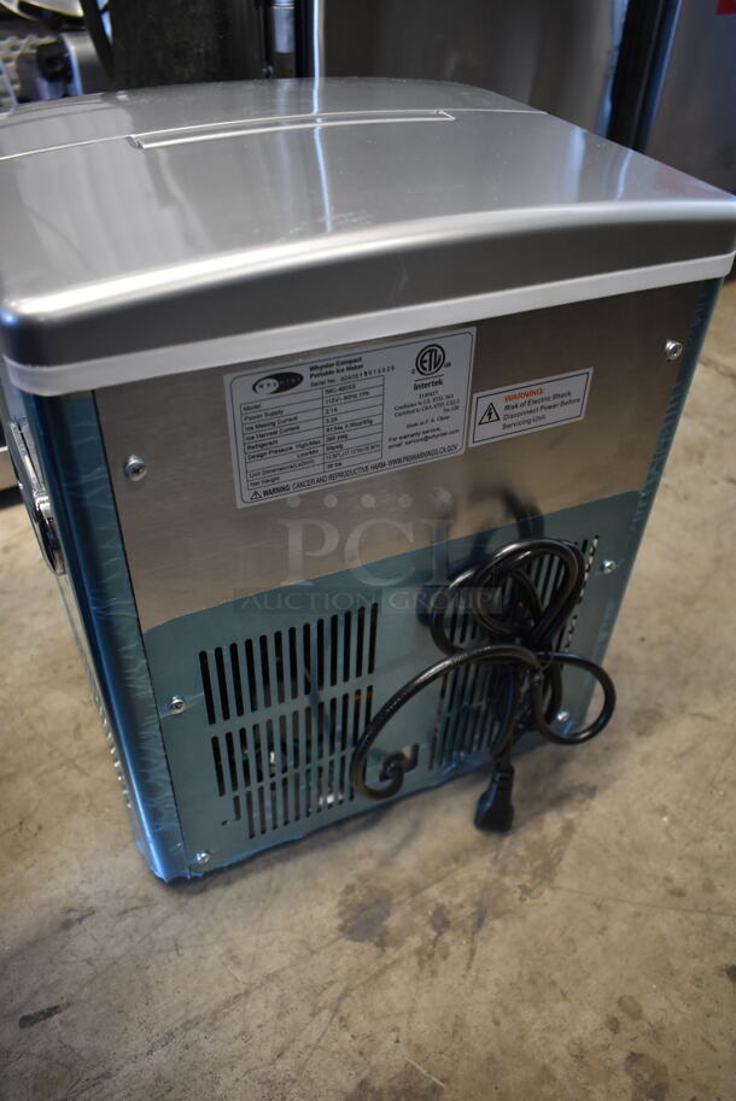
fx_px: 827
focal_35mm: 27
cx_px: 368
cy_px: 550
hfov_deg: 48.0
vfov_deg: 67.3
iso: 900
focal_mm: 18
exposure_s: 1/30
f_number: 3.5
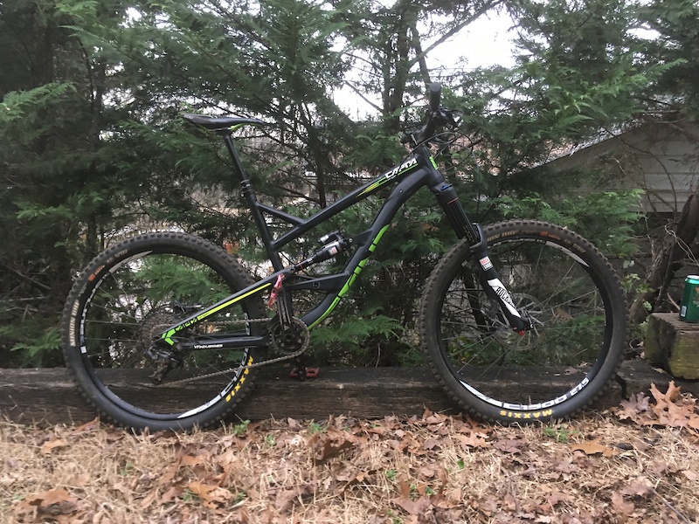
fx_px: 586
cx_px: 350
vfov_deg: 48.2
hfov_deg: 61.7
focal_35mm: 29
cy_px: 262
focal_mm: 4.15
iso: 125
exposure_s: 1/30
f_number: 2.2
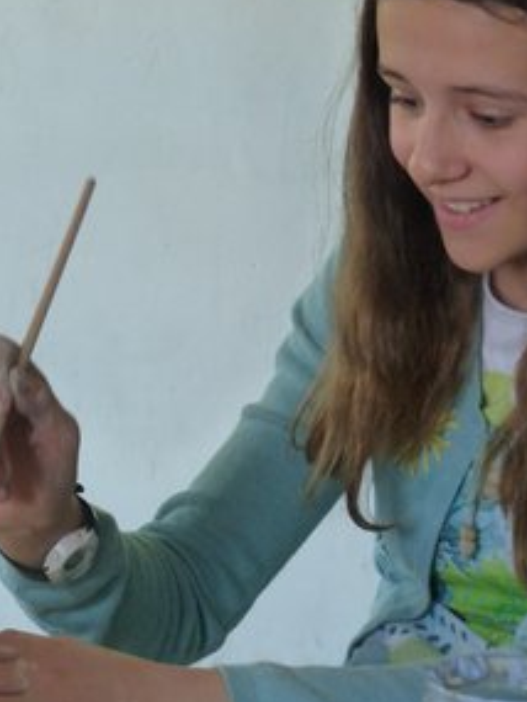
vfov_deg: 9.9
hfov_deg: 7.5
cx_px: 192
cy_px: 421
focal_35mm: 199
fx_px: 4036
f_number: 3.6
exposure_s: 1/40
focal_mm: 25.2
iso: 400
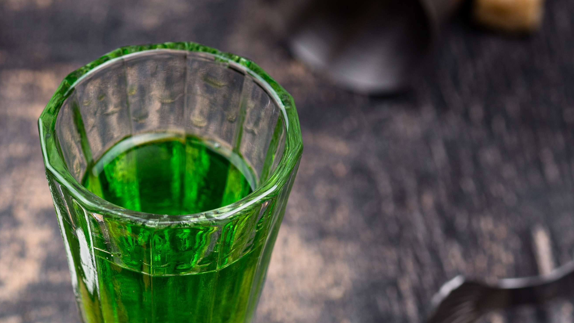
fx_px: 3851
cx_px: 167
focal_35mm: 253
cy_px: 352
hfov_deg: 8.5
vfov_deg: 4.8
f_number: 8
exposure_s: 1/100
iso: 100
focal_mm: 105
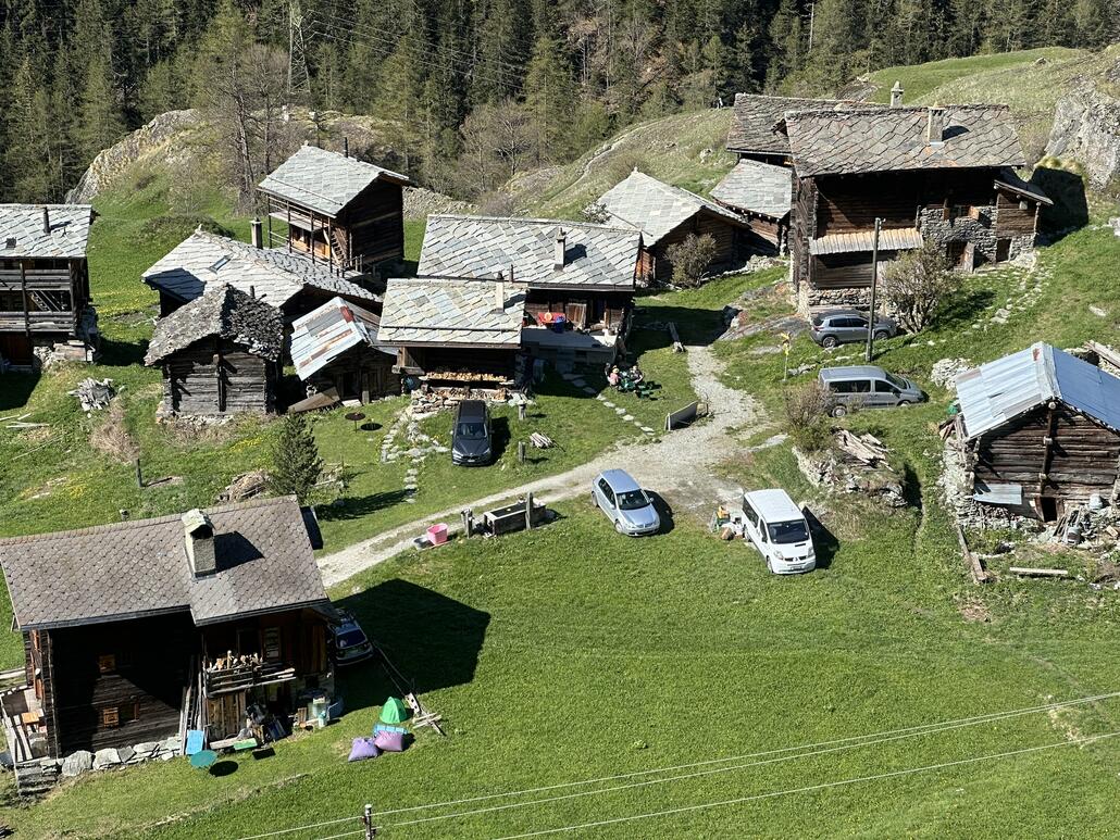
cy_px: 420
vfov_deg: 19.1
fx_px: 2492
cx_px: 560
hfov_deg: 25.3
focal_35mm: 77
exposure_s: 1/431
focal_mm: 9
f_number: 2.8
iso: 32
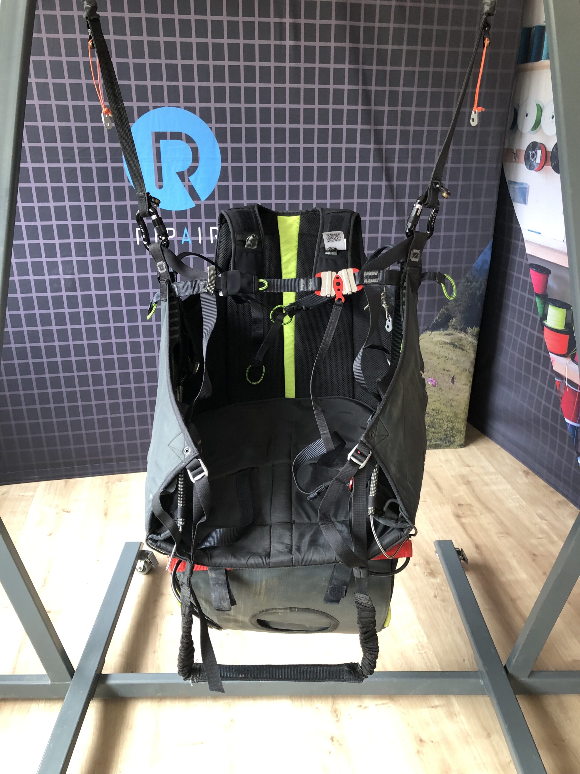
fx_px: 626
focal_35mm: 28
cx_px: 290
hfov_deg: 49.7
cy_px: 387
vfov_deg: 63.4
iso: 40
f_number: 1.8
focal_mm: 3.99
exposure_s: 1/17
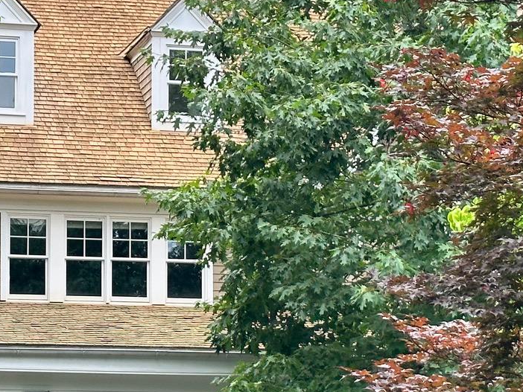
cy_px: 318
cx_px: 124
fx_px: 2116
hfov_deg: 14.0
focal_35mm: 140
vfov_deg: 10.6
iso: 64
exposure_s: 1/521
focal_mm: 6.86
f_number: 1.78
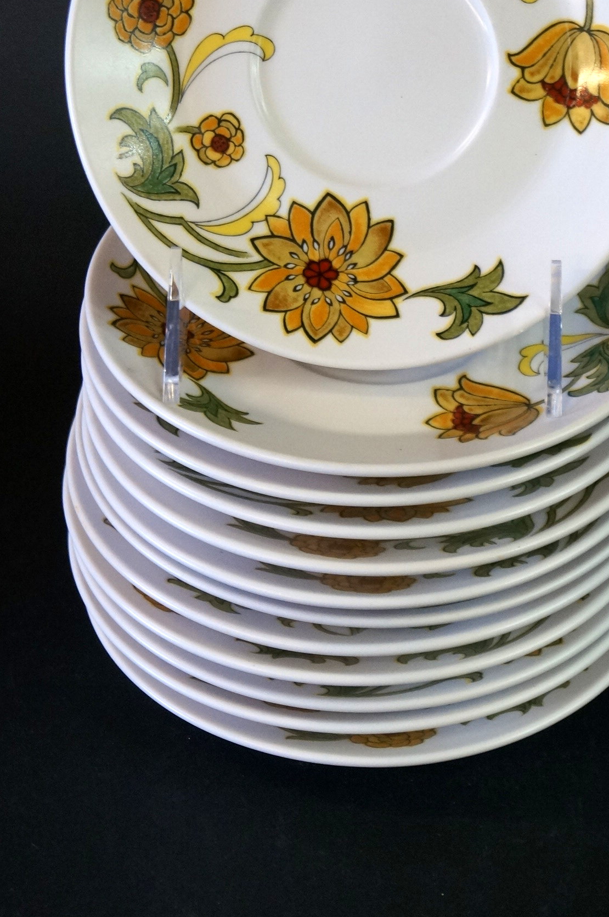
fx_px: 3074
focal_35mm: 121
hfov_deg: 11.3
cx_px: 353
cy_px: 303
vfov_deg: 16.9
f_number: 5.6
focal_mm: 55
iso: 1000
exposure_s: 1/100
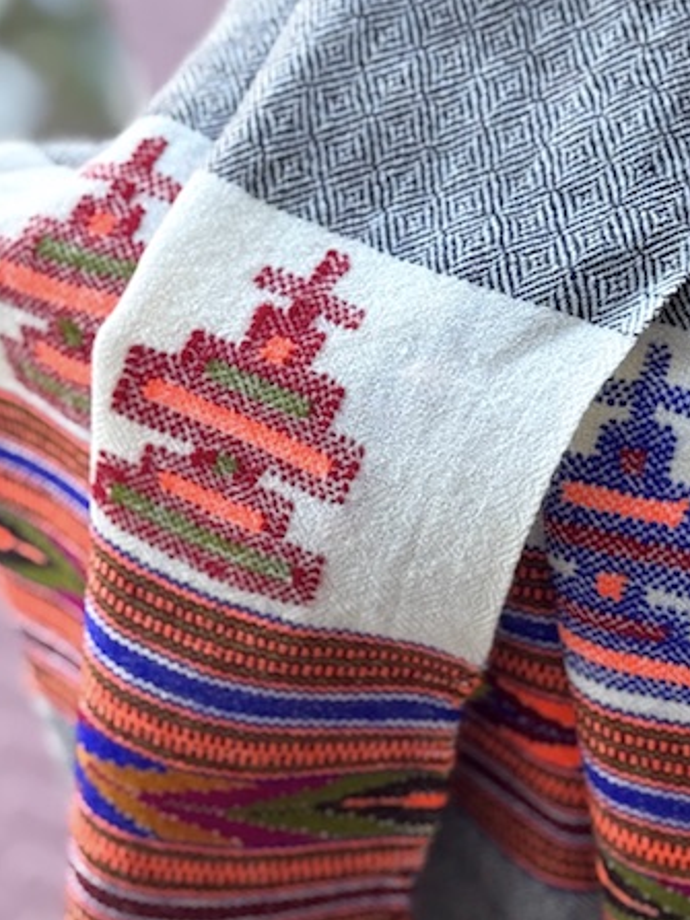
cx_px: 602
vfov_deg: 18.4
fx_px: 2845
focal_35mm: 107
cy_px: 449
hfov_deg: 13.7
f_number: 1.78
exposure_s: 1/153
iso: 50
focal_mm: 6.76
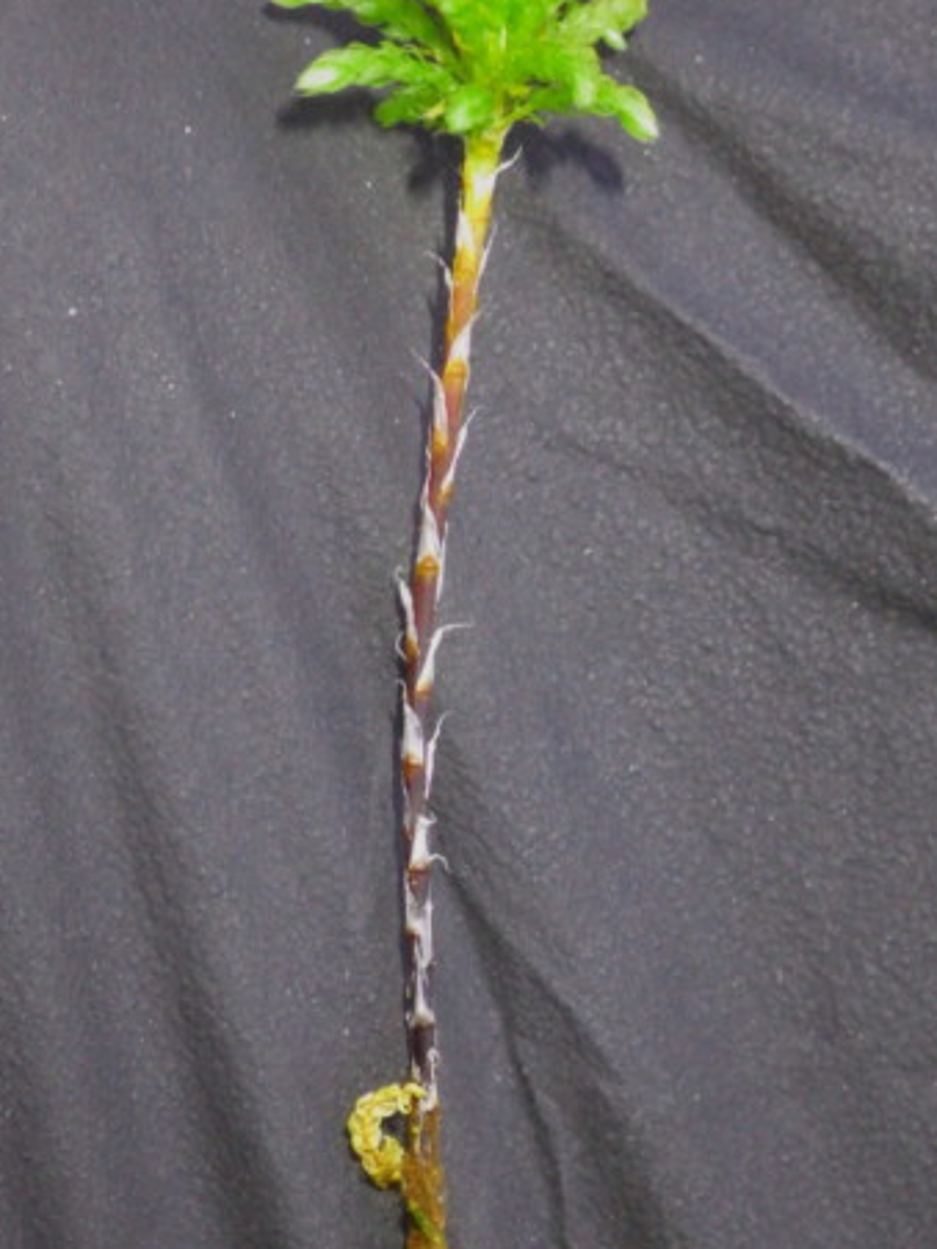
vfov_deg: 16.7
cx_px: 467
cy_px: 607
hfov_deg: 12.6
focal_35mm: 118
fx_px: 4259
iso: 1600
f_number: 6.5
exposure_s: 1/125
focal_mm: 18
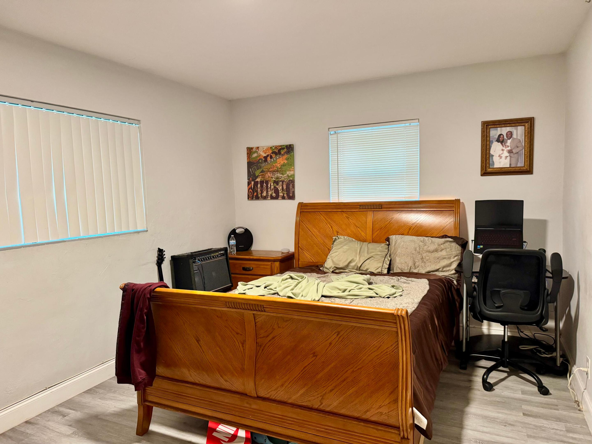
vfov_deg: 56.8
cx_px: 296
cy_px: 222
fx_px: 410
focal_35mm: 24
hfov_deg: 71.6
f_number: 1.78
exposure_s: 1/60
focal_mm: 6.76
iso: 500
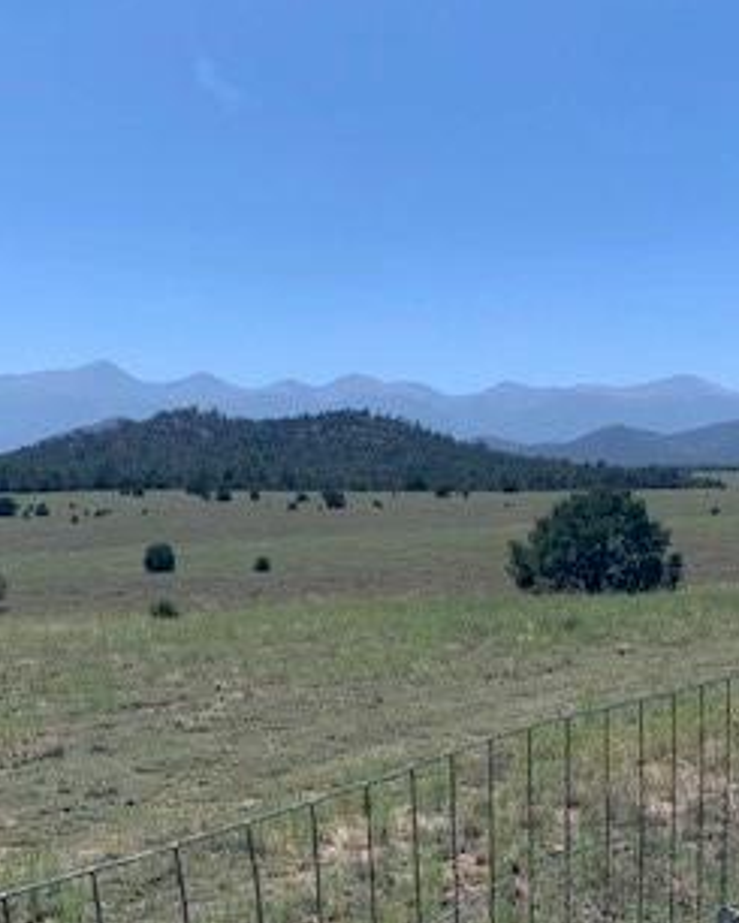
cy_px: 564
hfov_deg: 28.5
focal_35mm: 53
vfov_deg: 35.2
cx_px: 480
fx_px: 1448
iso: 25
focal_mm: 4.25
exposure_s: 1/2915
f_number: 1.8
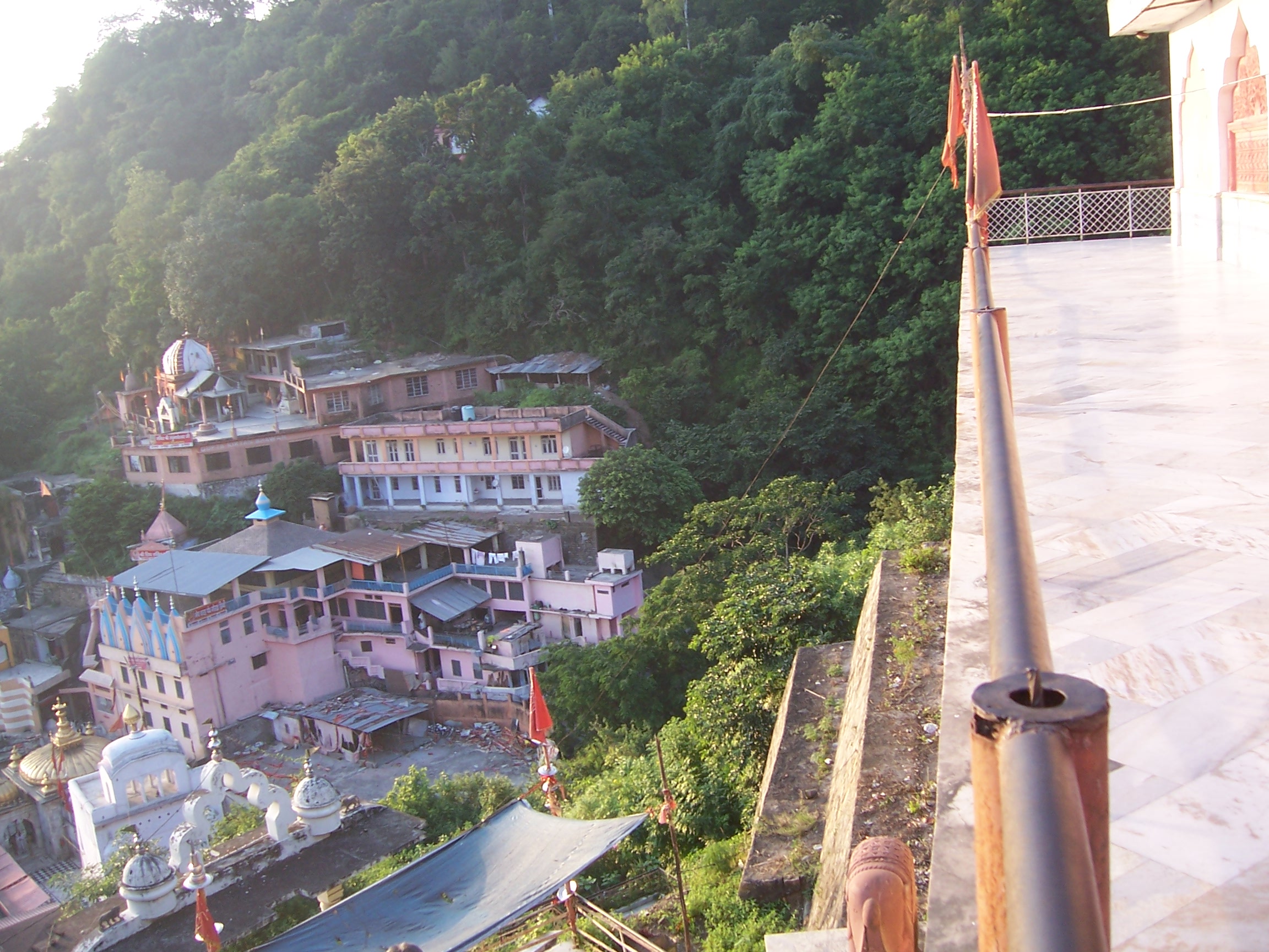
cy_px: 476
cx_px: 634
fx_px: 1320
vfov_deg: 39.7
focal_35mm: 36
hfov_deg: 51.4
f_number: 3
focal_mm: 6
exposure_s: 1/90
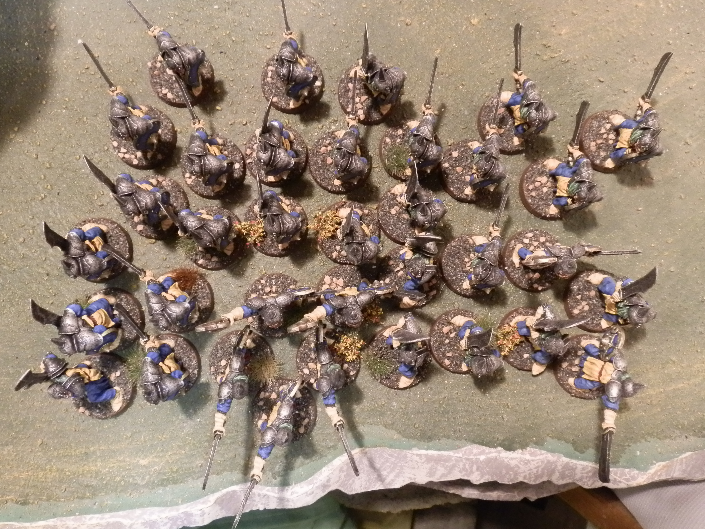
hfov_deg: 61.7
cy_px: 271
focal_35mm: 29
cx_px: 348
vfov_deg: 48.2
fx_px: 591
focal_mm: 5
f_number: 3.1
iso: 400
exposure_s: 1/50
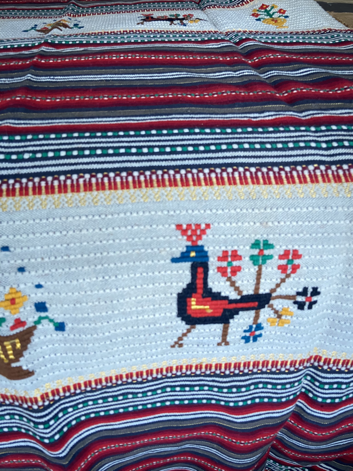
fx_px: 354
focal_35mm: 26
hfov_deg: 53.1
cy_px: 236
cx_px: 176
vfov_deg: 67.3
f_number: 1.8
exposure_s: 1/60
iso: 400
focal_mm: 4.25
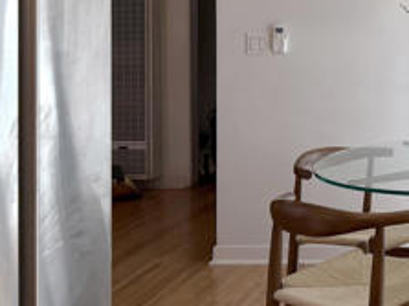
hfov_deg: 24.7
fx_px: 815
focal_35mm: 69
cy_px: 27
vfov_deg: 20.8
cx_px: 526
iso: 100
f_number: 1.78
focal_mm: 6.76
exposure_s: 1/539
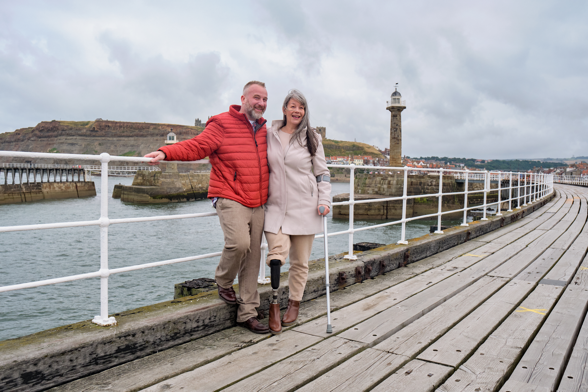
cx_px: 294
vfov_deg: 42.3
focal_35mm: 31
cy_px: 196
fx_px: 506
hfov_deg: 60.3
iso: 500
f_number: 5.6
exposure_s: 1/105
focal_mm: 20.6
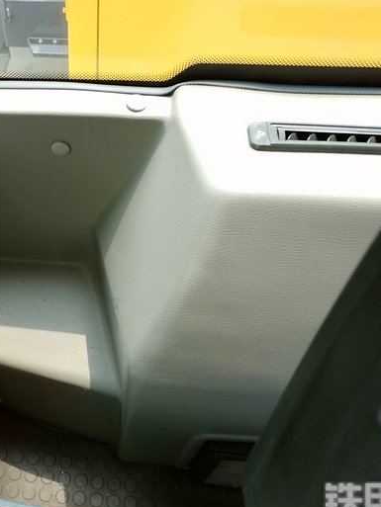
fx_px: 528
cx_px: 56
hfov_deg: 37.7
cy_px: 262
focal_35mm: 36
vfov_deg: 51.3
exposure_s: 1/52
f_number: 5
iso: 100
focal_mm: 16
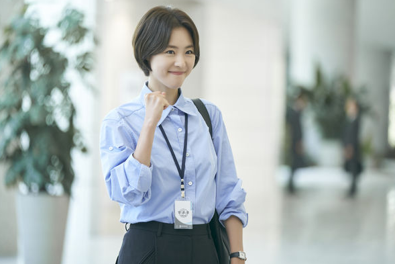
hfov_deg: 12.5
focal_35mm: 164
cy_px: 132
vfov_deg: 8.4
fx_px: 1800
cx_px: 198
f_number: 2.8
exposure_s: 1/320
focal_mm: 161
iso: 1250
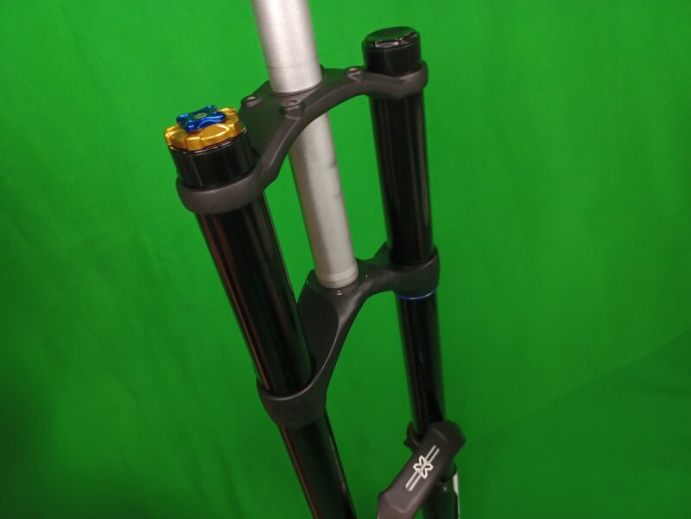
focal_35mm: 25
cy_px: 260
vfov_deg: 54.9
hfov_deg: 69.4
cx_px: 346
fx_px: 499
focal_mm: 4.6
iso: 400
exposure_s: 1/50
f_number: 1.8
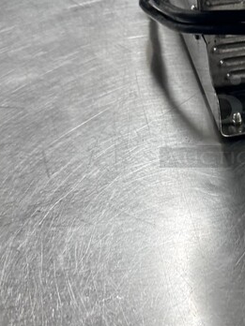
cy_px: 119
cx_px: 265
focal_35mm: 56
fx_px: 528
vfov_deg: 34.1
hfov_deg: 24.5
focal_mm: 6.86
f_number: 1.78
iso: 250
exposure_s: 1/60
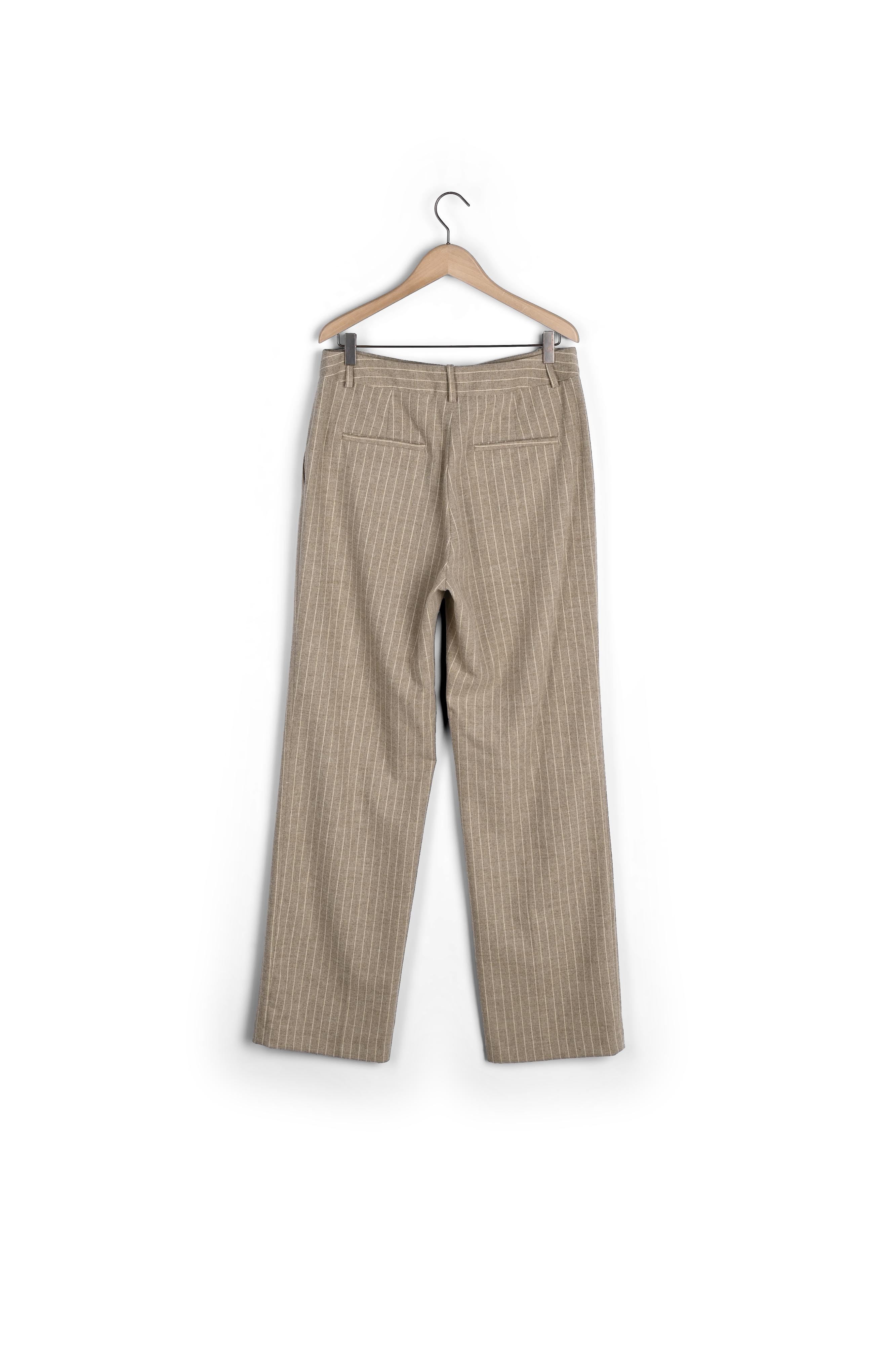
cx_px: 448
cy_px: 672
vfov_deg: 46.4
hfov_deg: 31.9
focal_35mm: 42
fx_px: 1568
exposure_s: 1/125
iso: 100
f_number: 11
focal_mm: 42
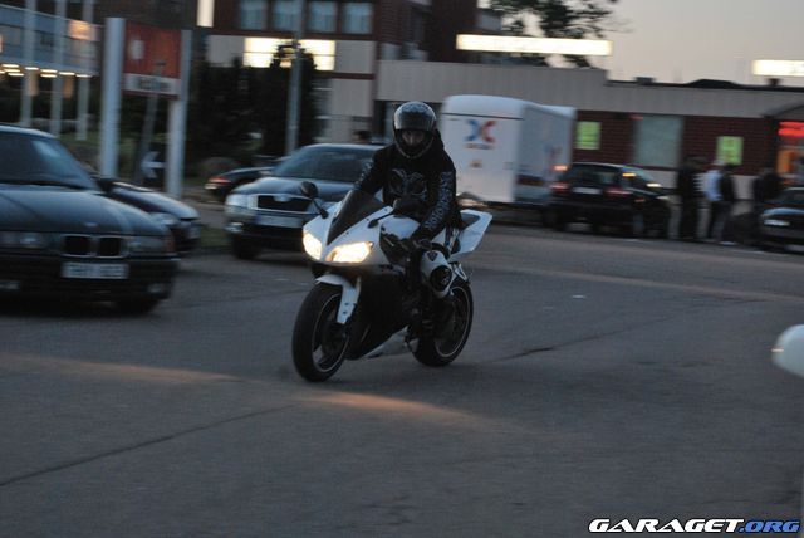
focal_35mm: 82
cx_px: 402
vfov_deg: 16.6
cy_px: 269
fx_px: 1844
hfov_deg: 24.6
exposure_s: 1/25
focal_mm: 55
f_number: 7.1
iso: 800
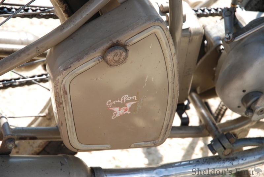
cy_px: 88
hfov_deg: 19.4
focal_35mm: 105
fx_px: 771
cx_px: 132
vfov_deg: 13.1
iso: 200
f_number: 4.5
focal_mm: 70
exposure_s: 1/250
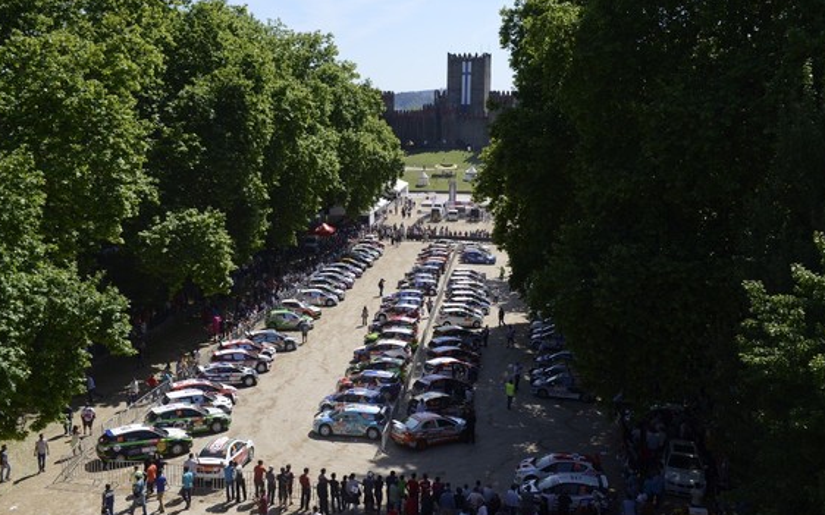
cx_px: 404
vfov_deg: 32.0
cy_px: 256
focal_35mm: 40
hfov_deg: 49.3
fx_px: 899
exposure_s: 1/320
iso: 200
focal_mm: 38
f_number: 9
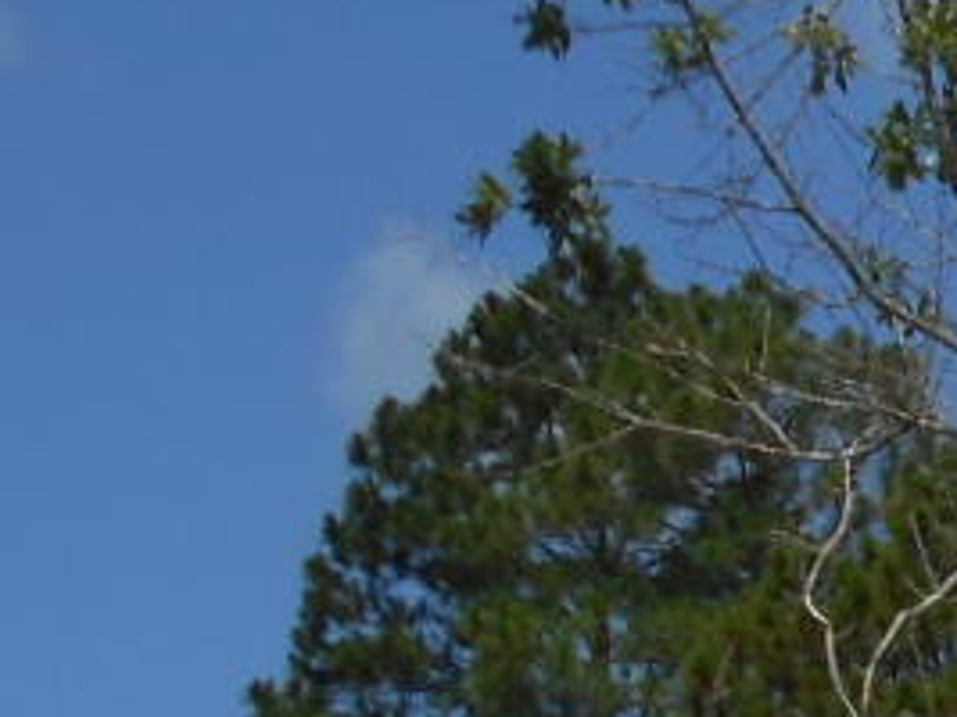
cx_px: 2348
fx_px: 7295
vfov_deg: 5.3
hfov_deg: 7.0
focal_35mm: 264
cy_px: 2097
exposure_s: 1/800
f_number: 4.7
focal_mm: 7.9
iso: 80
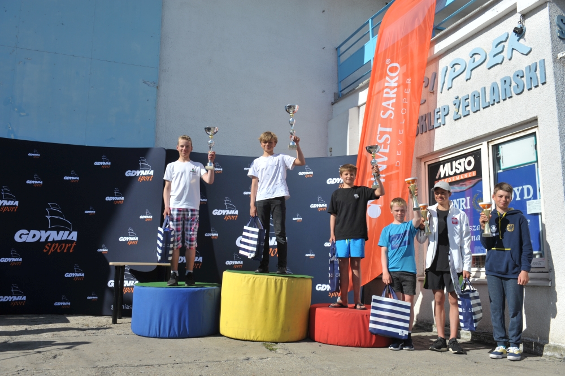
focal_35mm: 32
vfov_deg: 41.0
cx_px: 282
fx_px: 502
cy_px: 188
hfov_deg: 58.8
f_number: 6.3
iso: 200
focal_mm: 32
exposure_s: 1/1000
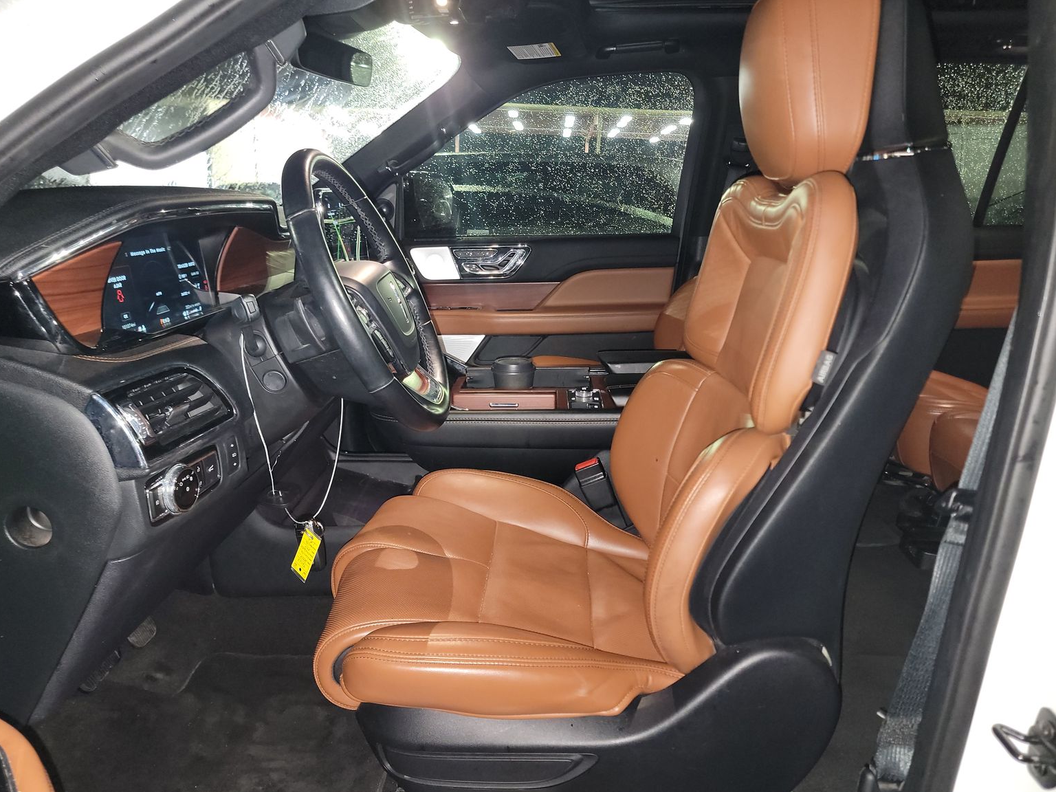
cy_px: 400
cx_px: 530
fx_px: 763
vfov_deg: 54.9
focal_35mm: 25
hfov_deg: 69.4
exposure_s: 1/9
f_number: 1.8
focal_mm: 6.7
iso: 581
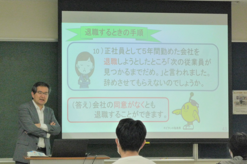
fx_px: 899
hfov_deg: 15.6
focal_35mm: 131
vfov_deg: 10.5
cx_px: 124
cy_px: 85
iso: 400
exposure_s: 1/40
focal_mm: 22
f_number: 5.9
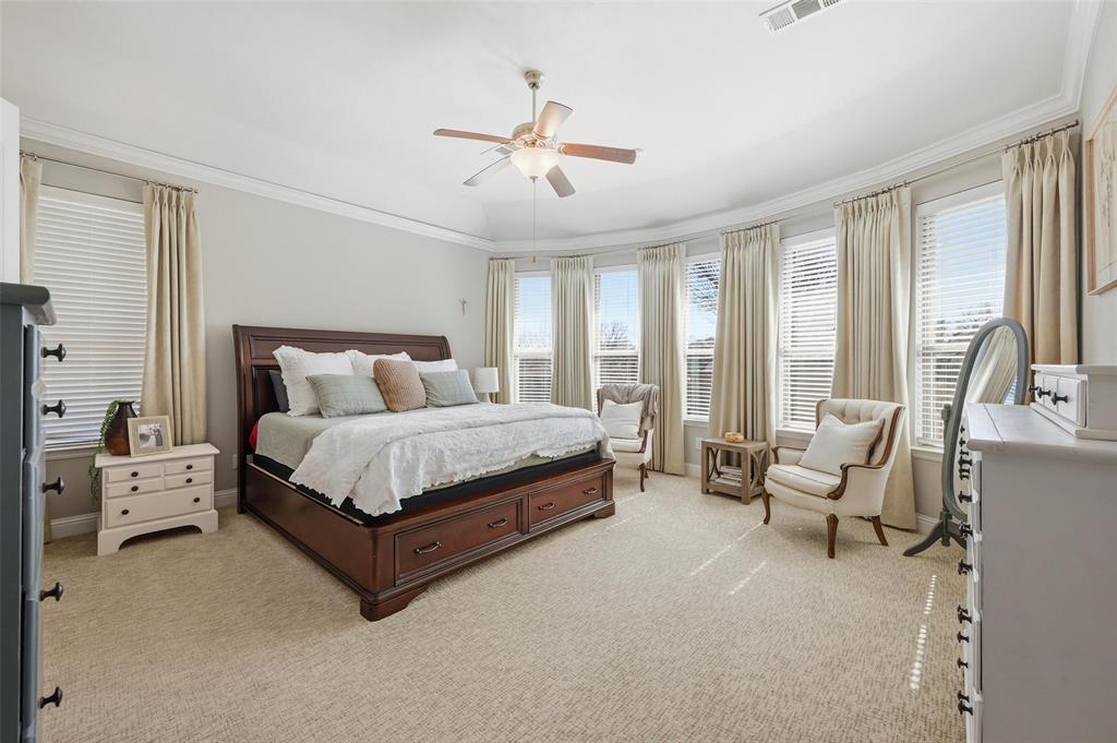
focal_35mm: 14
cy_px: 372
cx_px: 558
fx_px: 434
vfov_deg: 81.1
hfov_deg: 104.3
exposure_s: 1/2500
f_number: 9
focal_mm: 14
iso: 500
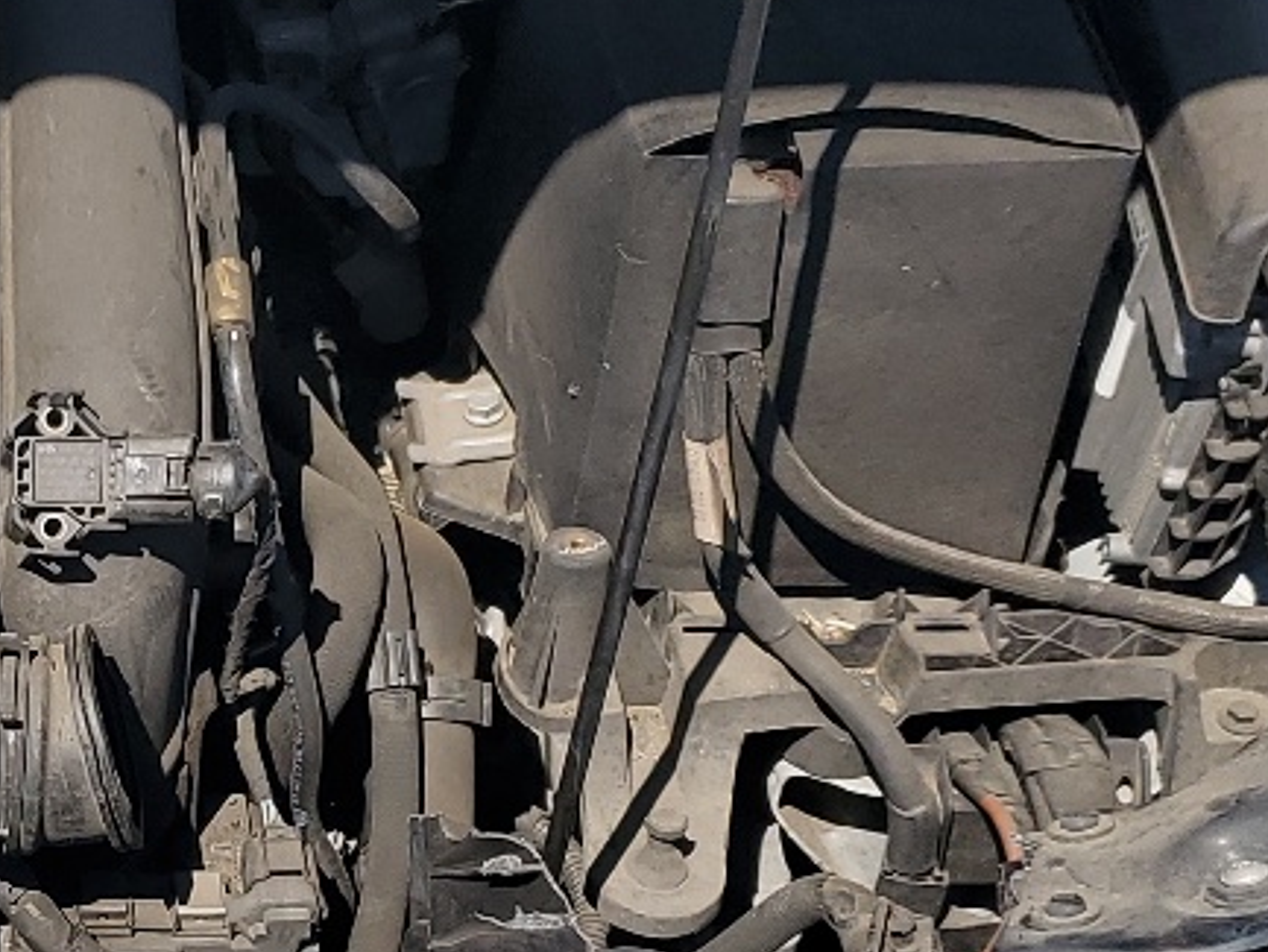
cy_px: 776
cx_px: -123
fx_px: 3517
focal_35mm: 96
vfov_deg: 15.3
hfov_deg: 19.6
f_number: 1.5
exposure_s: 1/5000
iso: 50
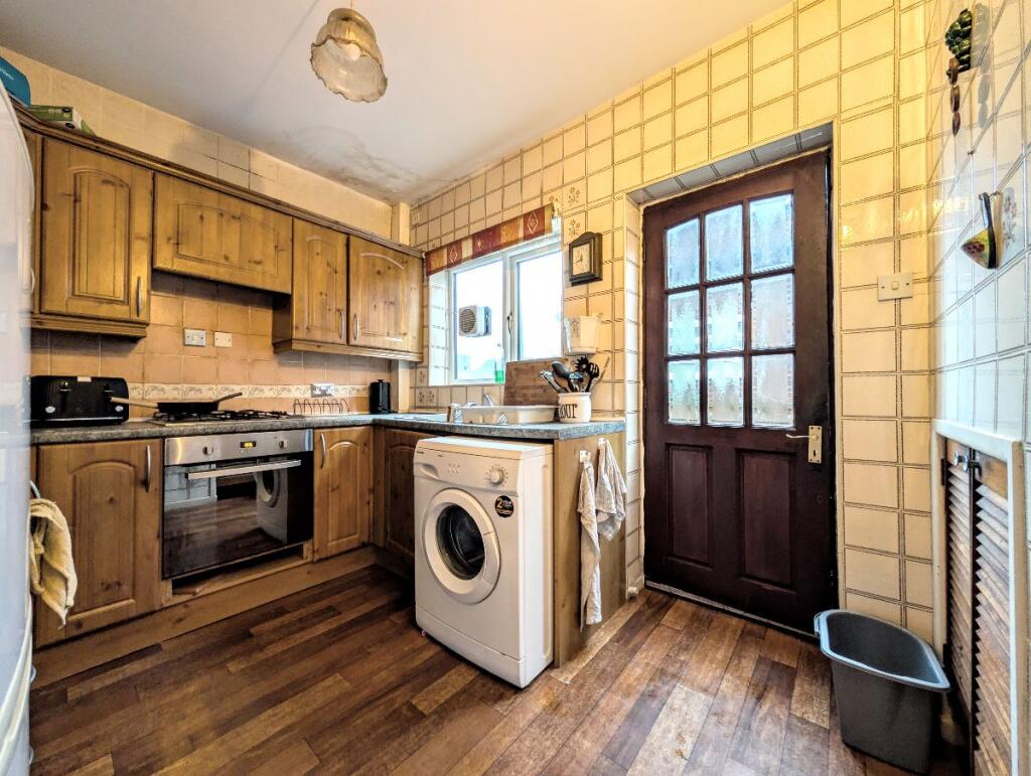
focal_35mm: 12
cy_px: 388
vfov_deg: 94.6
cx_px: 516
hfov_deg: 110.5
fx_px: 358
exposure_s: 1/30.4
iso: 88
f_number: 1.7
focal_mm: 2.02
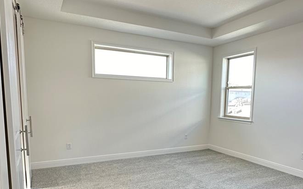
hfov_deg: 68.4
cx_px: 155
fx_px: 223
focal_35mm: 27
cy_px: 126
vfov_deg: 45.3
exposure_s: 1/60
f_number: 2.2
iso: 200
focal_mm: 2.22
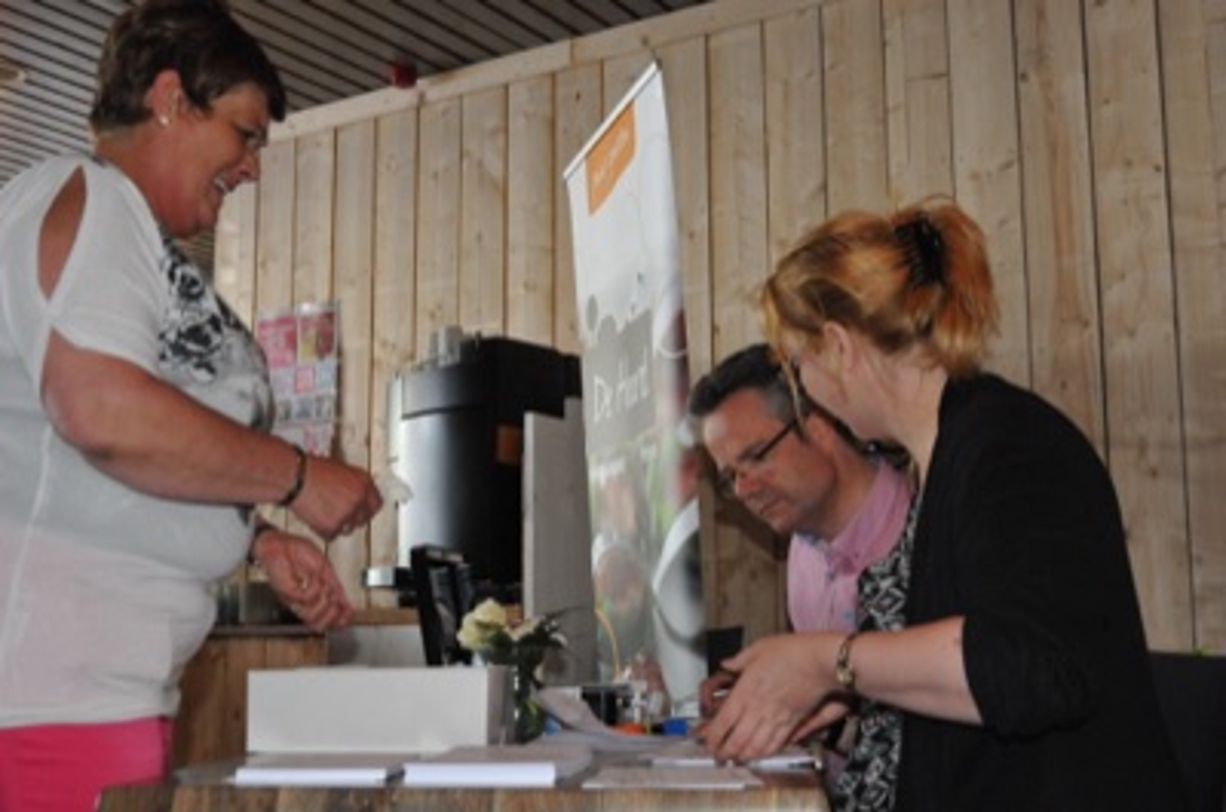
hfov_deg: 45.0
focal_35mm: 44
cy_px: 406
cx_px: 613
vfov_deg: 30.7
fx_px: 1478
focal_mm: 29
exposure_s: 1/60
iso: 2800
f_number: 6.3
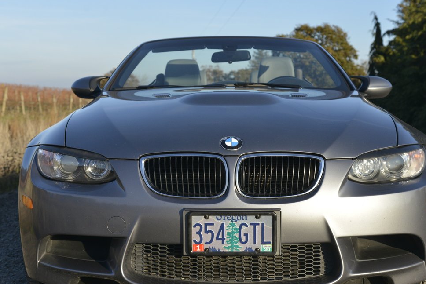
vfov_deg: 23.8
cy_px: 150
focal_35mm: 57
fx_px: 675
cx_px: 229
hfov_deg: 35.0
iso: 1250
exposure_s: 1/3200
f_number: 6.3
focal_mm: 46
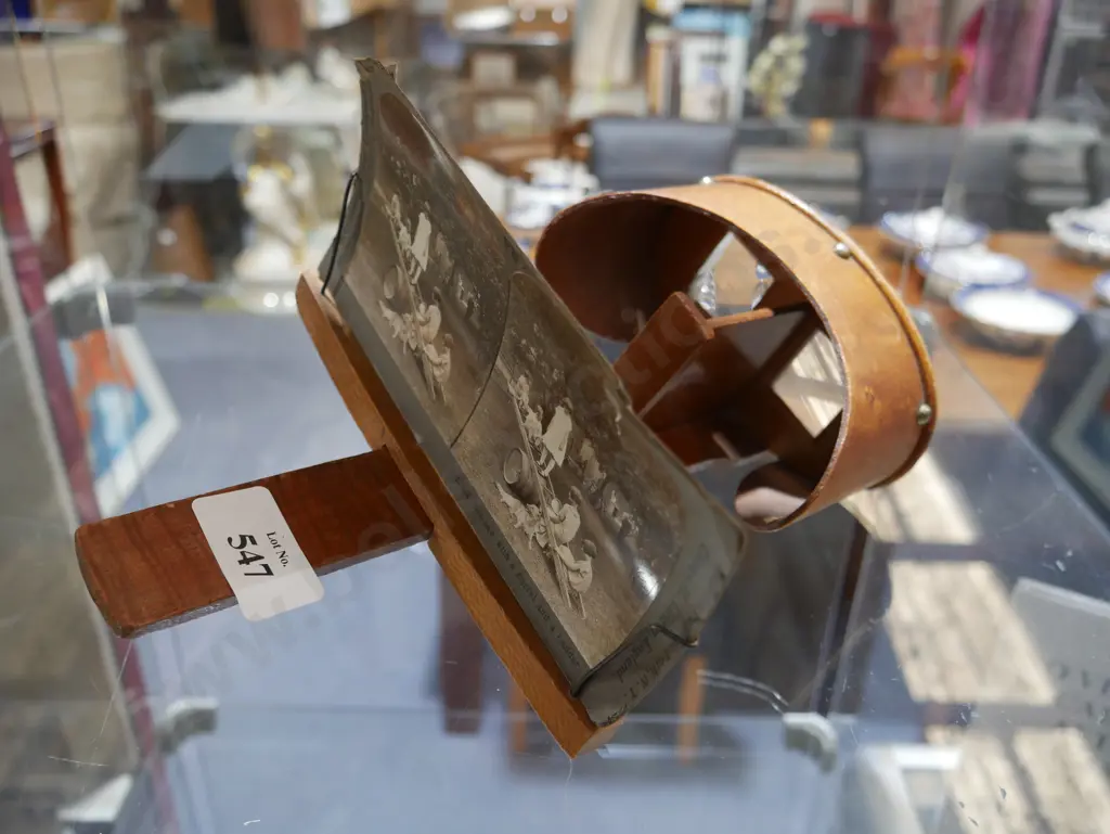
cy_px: 417
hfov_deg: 63.4
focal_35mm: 28
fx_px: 898
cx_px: 555
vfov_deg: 49.8
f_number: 3.5
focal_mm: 14
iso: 500
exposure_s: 1/60
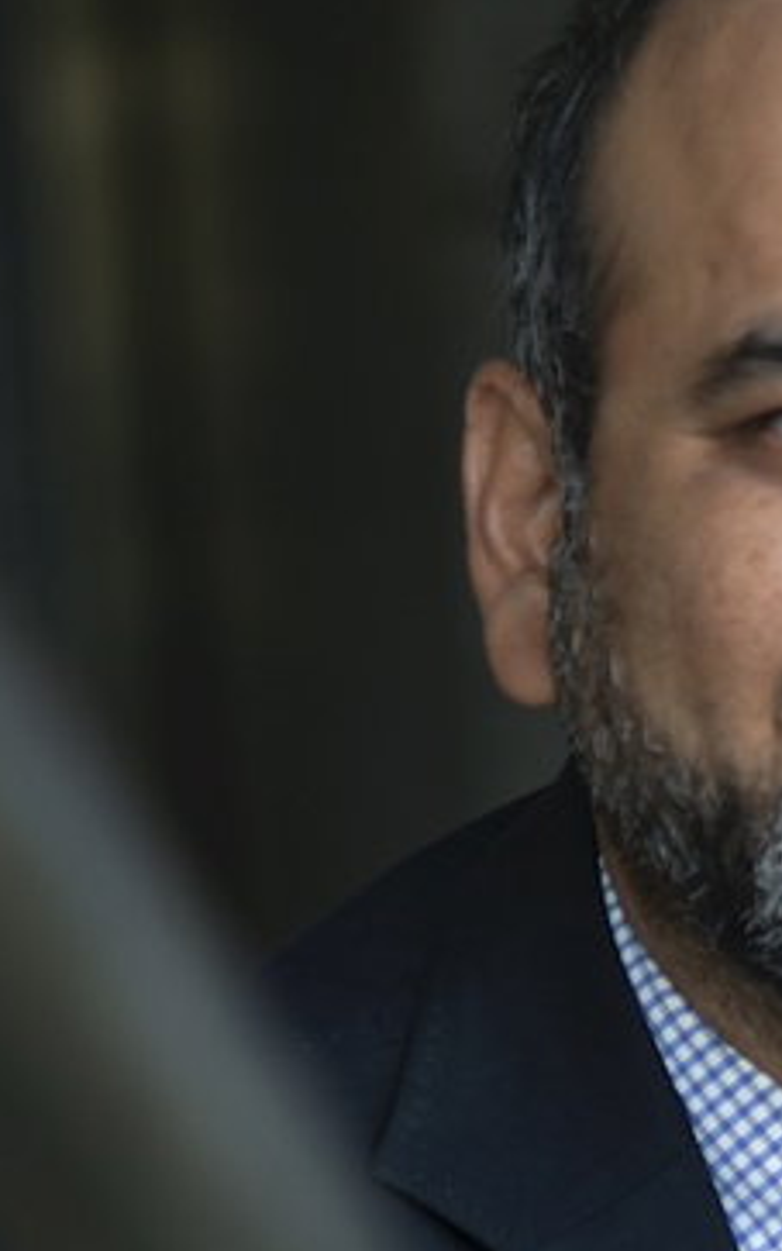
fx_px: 16054
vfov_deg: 4.4
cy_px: 1437
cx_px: 923
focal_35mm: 471
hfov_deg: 2.8
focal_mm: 105
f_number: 2.8
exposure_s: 1/100
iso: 200
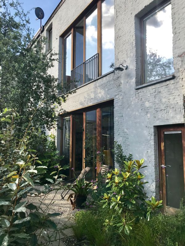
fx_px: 200
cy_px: 123
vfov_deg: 63.4
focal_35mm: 28
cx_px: 92
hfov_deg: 49.7
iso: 20
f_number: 1.8
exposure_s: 1/1294
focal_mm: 3.99
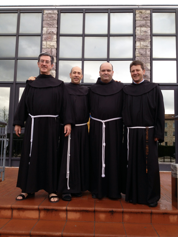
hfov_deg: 40.7
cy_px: 118
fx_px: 240
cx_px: 89
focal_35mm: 35
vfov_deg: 52.6
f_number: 2.4
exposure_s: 1/133
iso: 50
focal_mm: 4.28
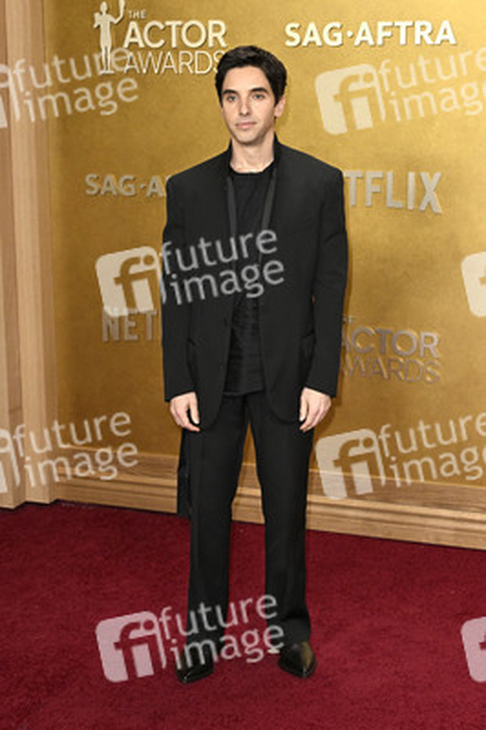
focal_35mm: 52
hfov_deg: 25.9
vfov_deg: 38.2
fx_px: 1055
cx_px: 243
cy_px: 365
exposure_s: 1/320
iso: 2500
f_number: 5.6
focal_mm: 52
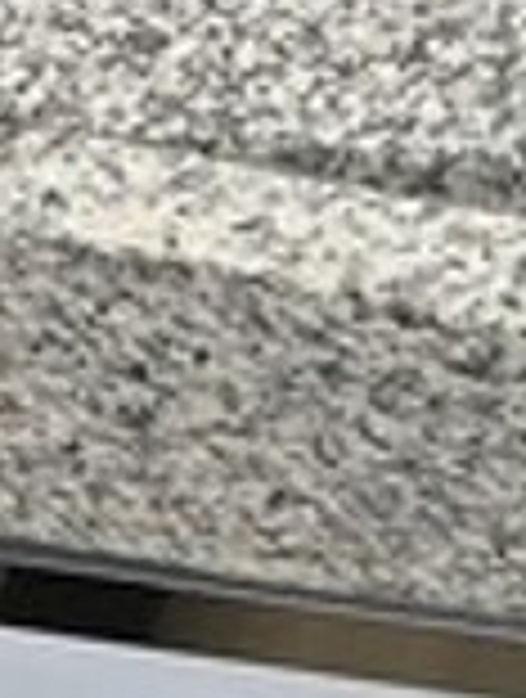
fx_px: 2744
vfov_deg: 13.8
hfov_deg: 10.5
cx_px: 863
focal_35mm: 136
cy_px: -250
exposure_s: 1/84
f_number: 1.5
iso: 125
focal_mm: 5.7
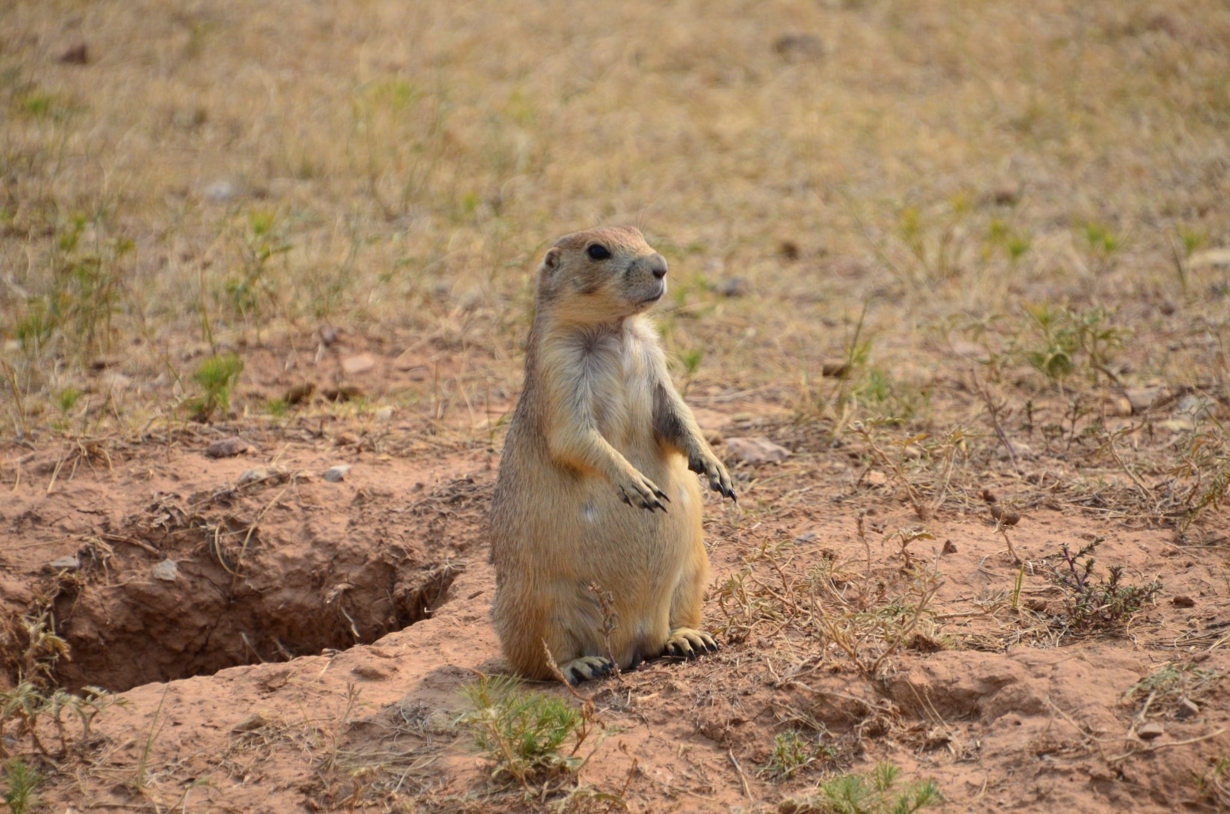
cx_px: 615
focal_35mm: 600
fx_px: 20455
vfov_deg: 2.3
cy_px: 407
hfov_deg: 3.4
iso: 1000
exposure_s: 1/3200
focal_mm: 400
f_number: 7.1
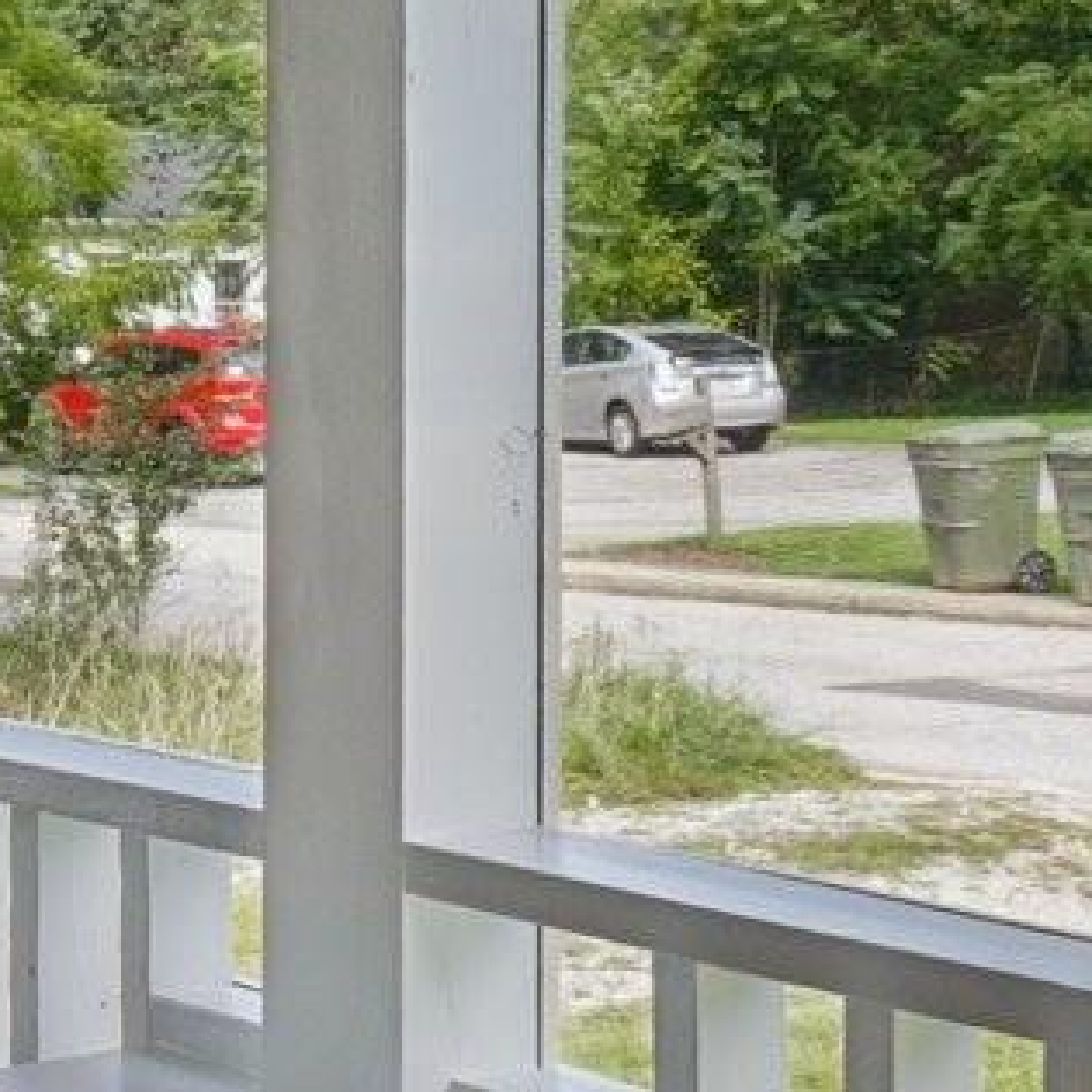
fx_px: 2962
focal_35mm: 83
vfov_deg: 20.7
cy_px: 241
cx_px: -704
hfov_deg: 17.9
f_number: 8
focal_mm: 10
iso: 160
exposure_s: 1/30
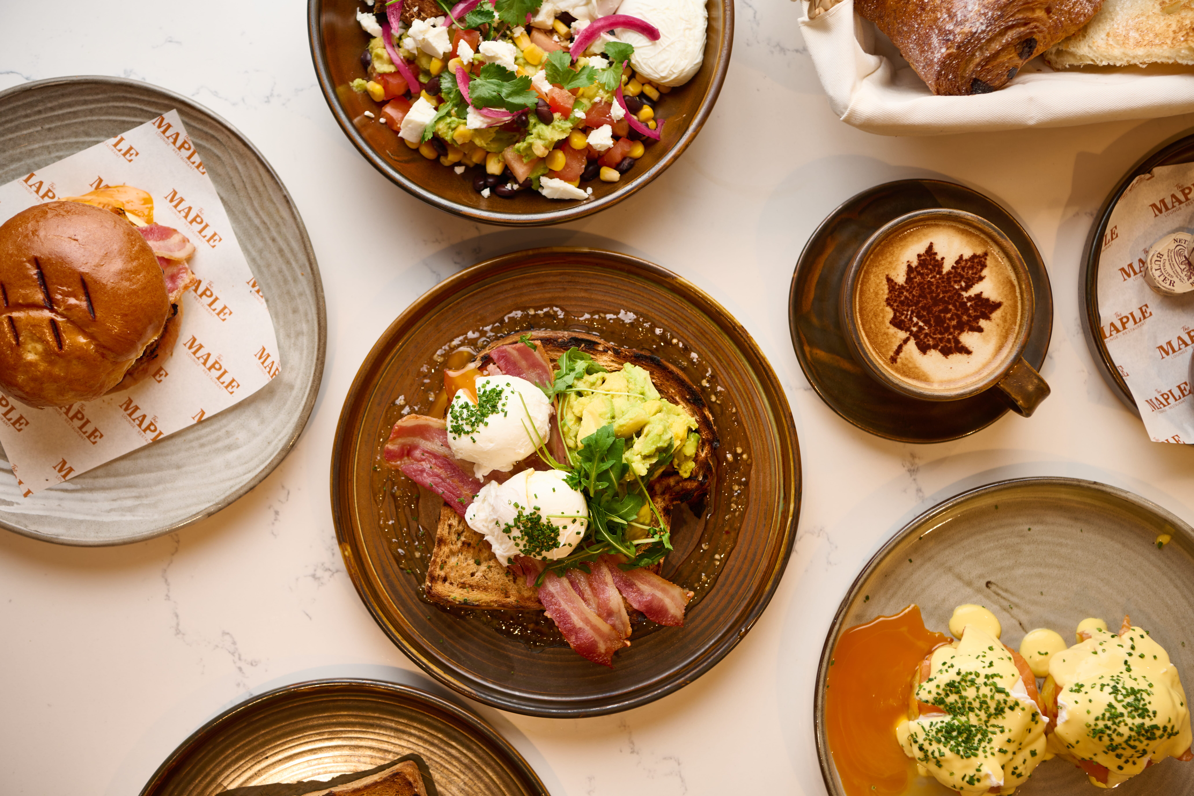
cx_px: 597
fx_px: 1725
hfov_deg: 38.2
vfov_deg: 26.0
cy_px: 398
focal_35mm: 52
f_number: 4.5
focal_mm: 52
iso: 80
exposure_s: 1/100
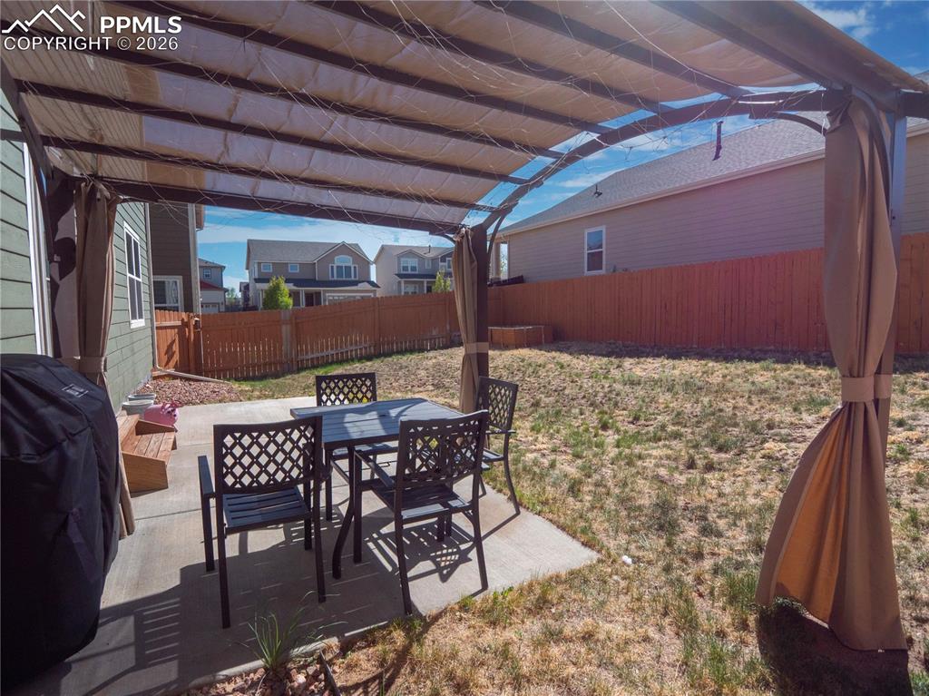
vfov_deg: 71.6
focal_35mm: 18
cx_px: 464
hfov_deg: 87.8
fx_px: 483
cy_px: 348
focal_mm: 9
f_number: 4
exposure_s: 1/8000
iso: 250
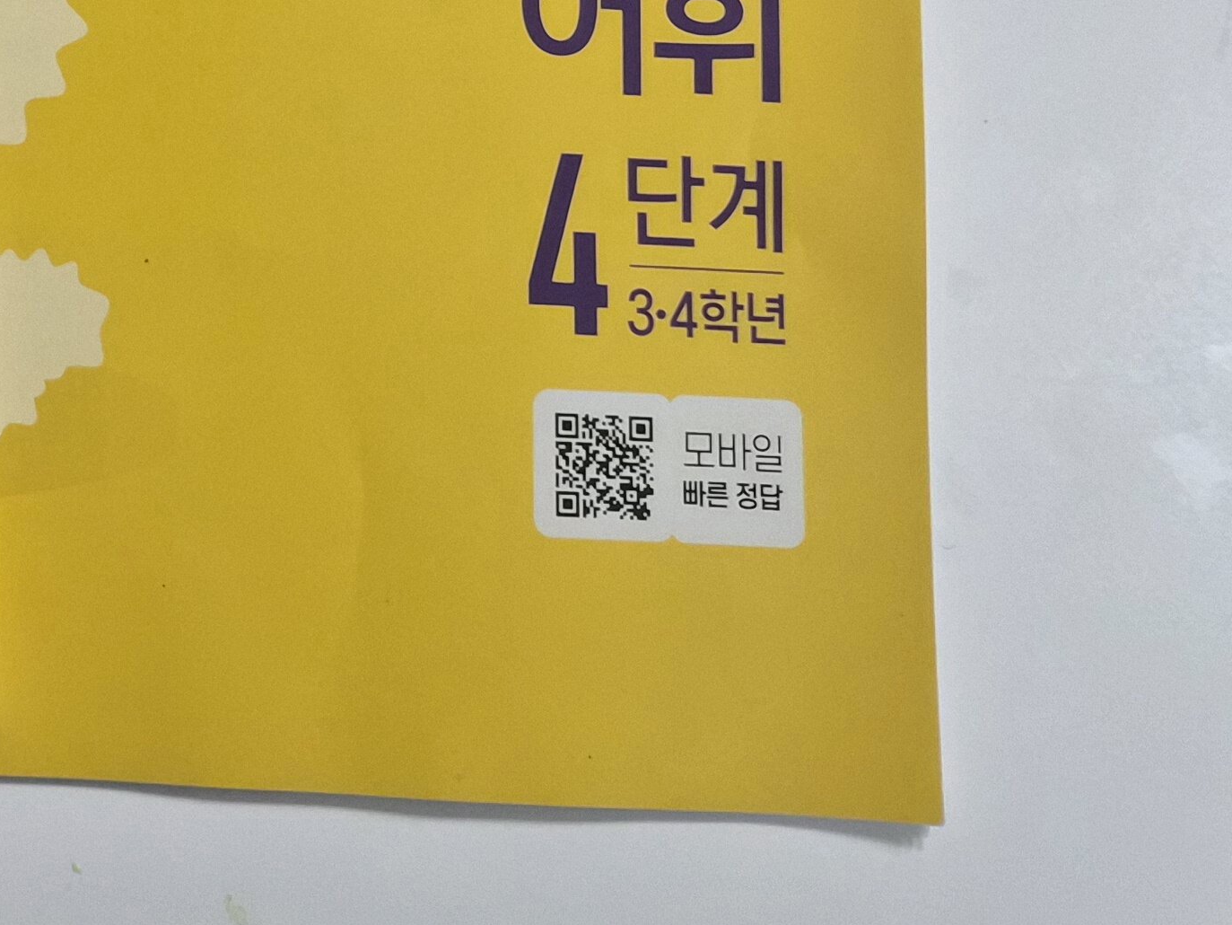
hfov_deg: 25.1
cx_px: -362
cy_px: -363
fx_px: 2385
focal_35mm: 67
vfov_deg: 19.7
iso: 320
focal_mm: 5.4
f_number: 1.8
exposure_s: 1/120
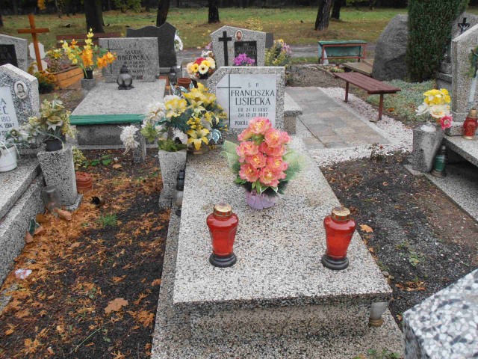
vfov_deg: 38.7
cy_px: 180
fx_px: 511
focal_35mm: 37
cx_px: 239
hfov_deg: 50.1
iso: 80
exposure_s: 1/80
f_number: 3.9
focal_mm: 6.61
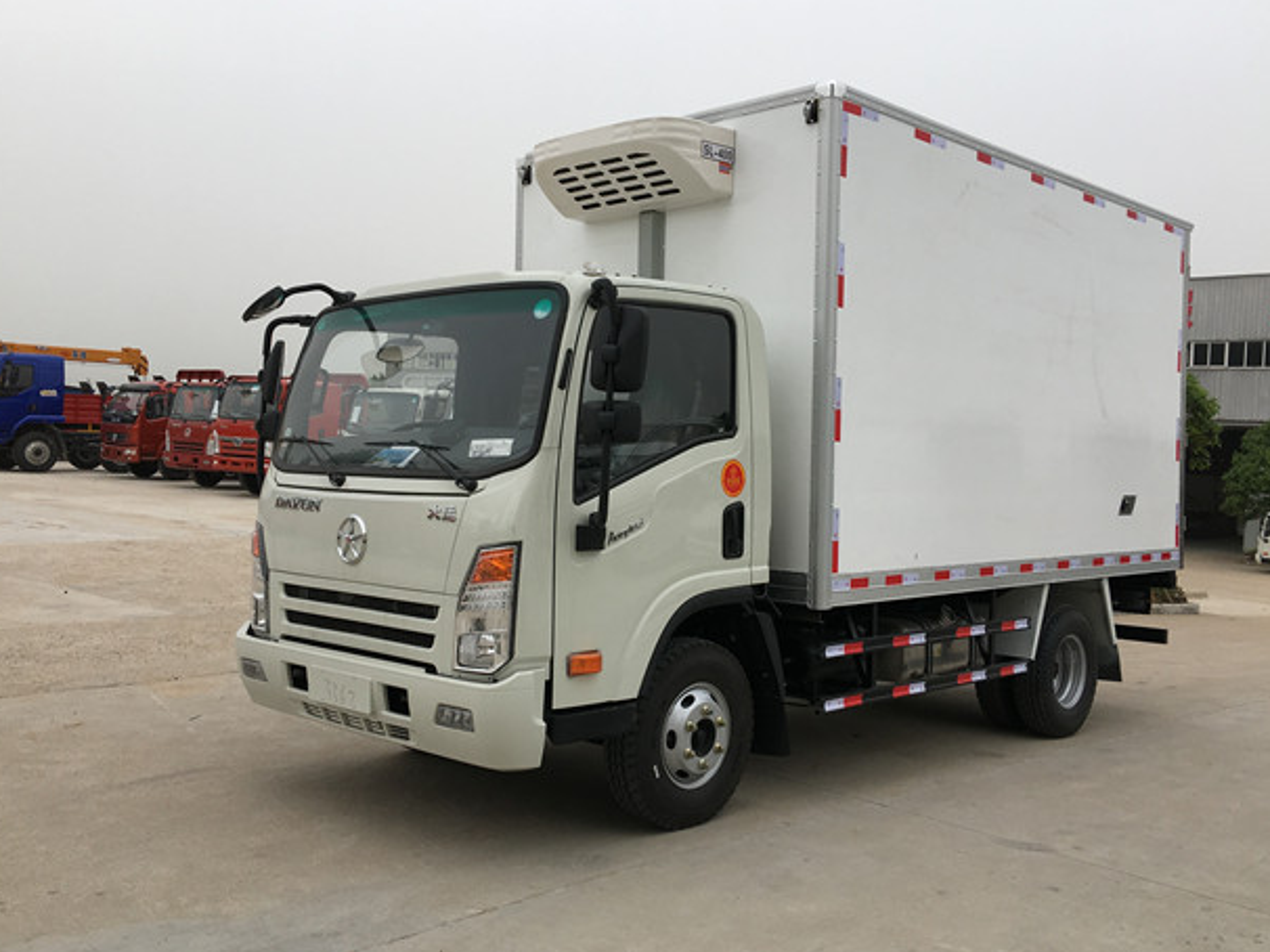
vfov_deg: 41.8
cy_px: 468
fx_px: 1247
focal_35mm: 34
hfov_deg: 54.0
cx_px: 645
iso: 25
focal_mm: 4.15
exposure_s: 1/610
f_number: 2.2
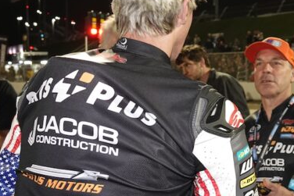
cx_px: 244
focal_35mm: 64
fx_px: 523
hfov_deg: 30.5
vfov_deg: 21.3
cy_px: 93
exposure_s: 1/40
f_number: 2.8
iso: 400
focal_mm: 12.04
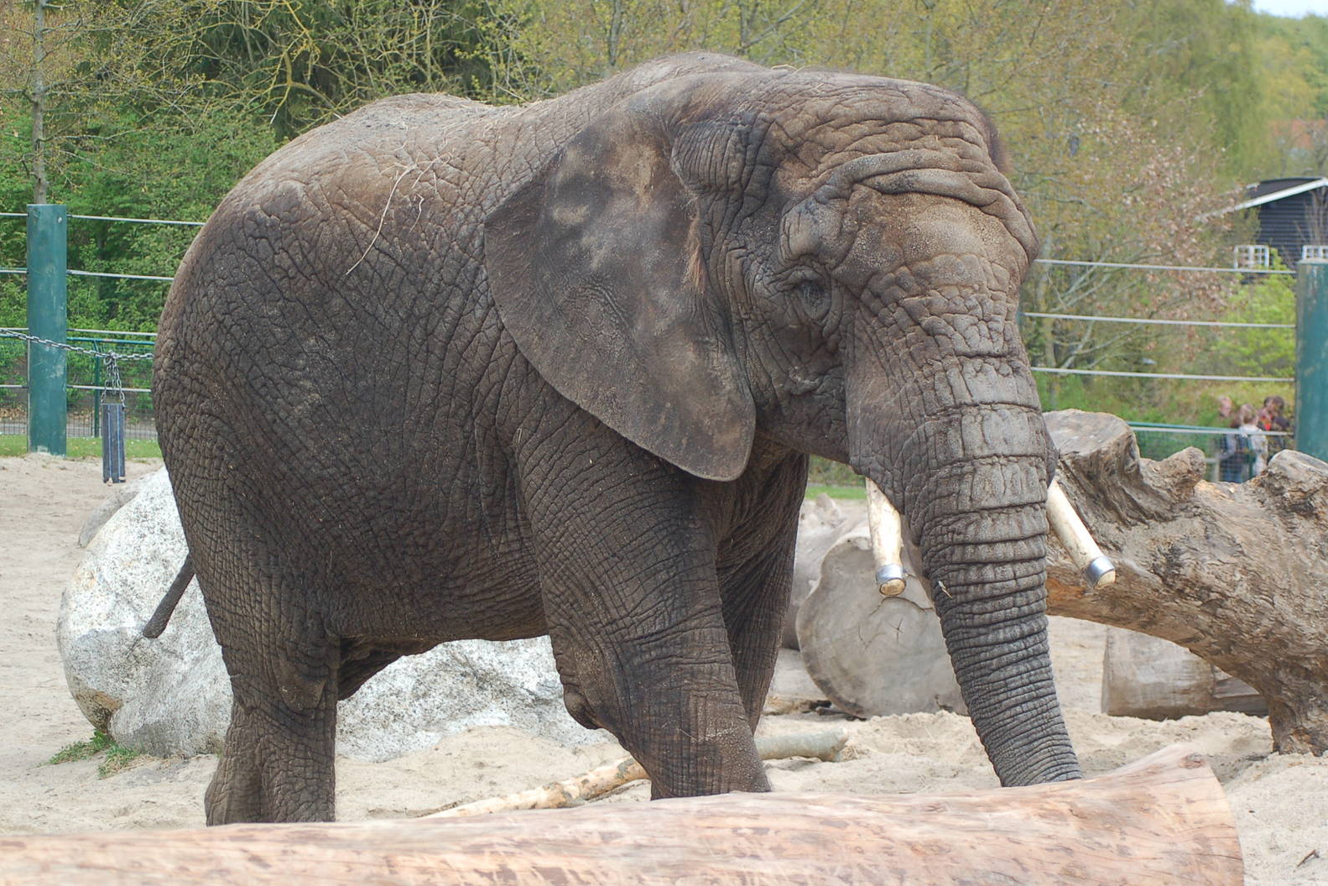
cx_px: 670
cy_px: 442
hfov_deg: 18.0
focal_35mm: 114
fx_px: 4188
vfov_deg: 12.1
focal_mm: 75
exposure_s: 1/800
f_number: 5.6
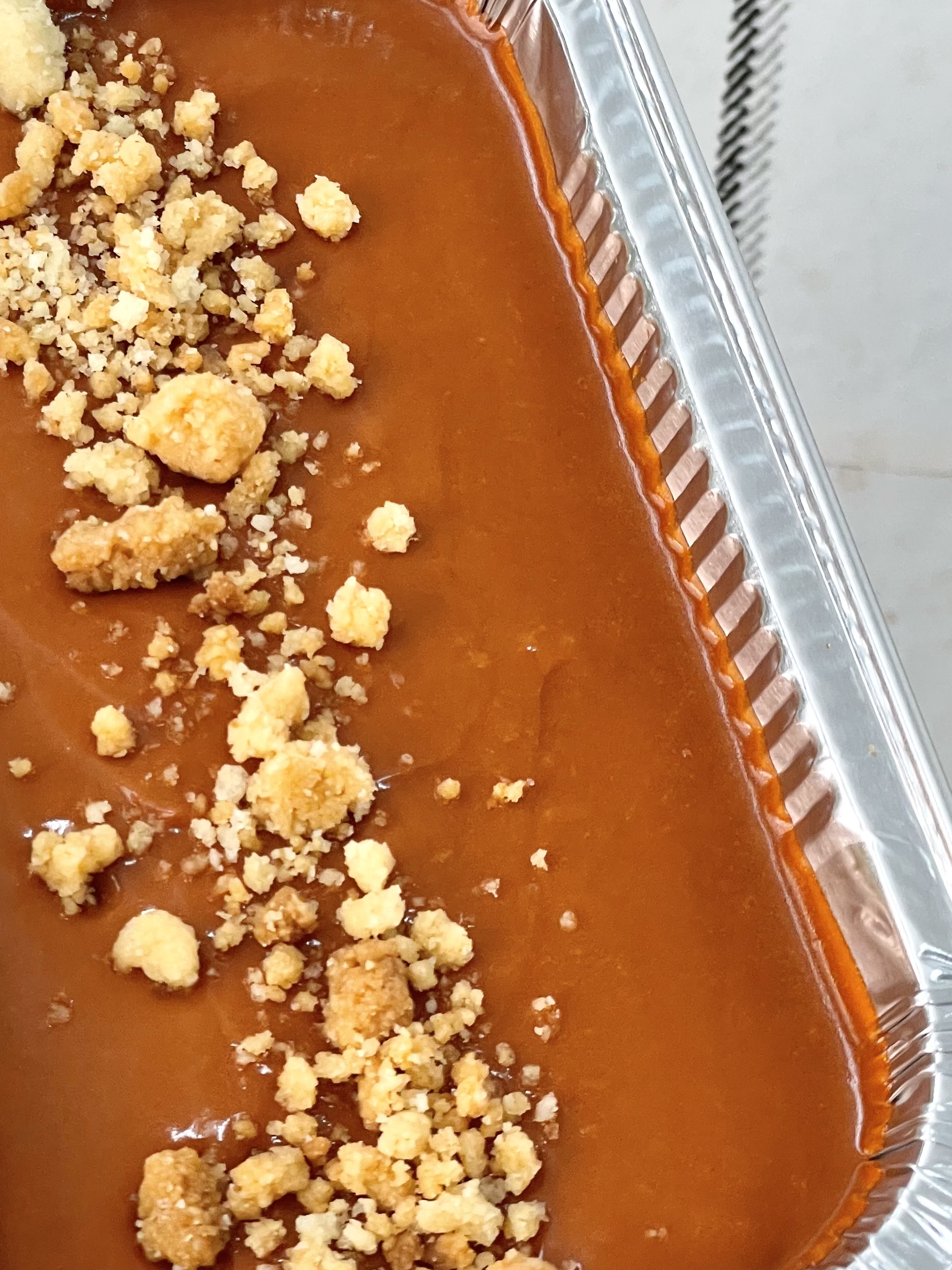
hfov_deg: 17.5
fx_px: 3080
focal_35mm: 84
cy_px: 677
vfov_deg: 23.3
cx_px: 262
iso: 125
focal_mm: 6
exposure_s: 1/50
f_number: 2
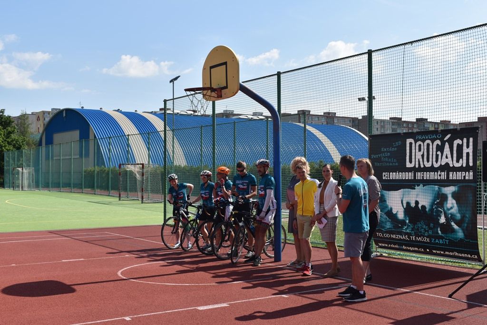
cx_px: 244
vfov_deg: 29.9
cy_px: 162
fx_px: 609
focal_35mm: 45
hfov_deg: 43.6
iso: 100
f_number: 9
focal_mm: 30
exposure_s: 1/320
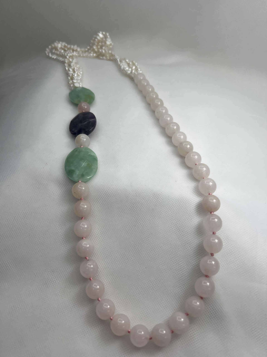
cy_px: 178
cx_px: 134
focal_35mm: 26
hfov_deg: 53.1
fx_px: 267
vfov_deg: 67.3
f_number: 1.5
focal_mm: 5.7
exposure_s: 1/1344
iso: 50
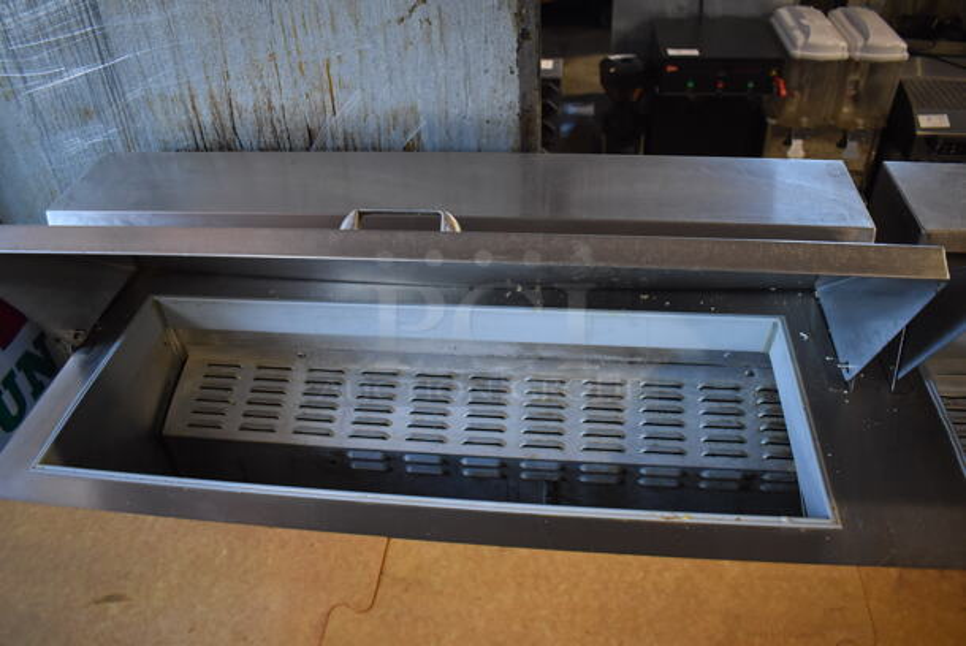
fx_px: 725
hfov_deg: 67.3
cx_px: 483
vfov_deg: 48.0
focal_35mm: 27
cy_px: 323
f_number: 3.5
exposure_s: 1/125
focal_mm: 18
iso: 1600
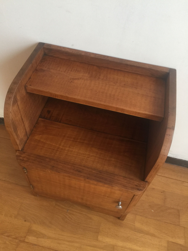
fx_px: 210
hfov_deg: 48.2
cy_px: 126
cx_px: 94
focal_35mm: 29
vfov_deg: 61.7
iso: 64
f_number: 2.2
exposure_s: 1/33
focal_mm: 4.15
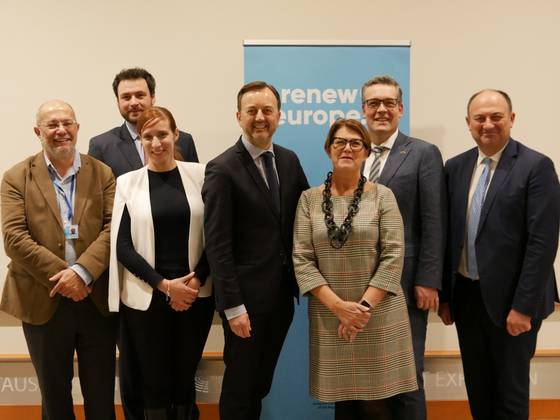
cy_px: 210
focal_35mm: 50
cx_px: 280
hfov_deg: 38.2
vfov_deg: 29.1
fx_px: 809
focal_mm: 25
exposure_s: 1/125
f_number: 4
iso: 3200
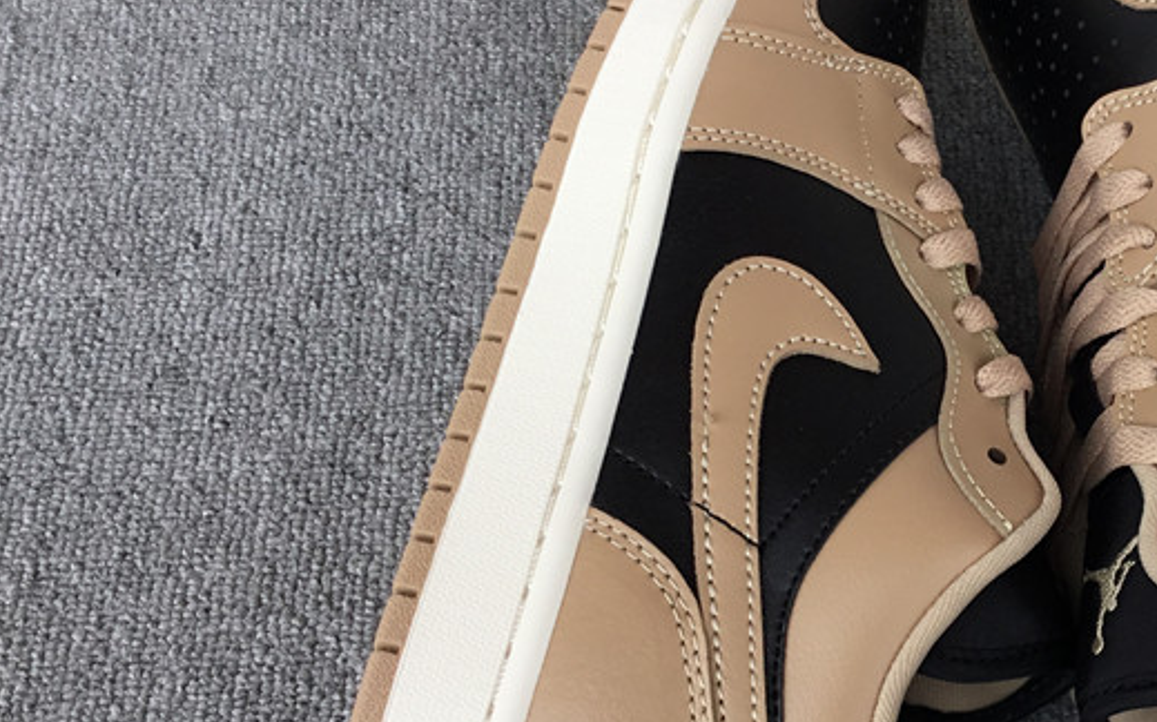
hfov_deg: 34.2
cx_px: 985
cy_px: 396
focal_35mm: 57
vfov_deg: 22.7
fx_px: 1797
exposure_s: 1/184
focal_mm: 3.3
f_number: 2.4
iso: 25
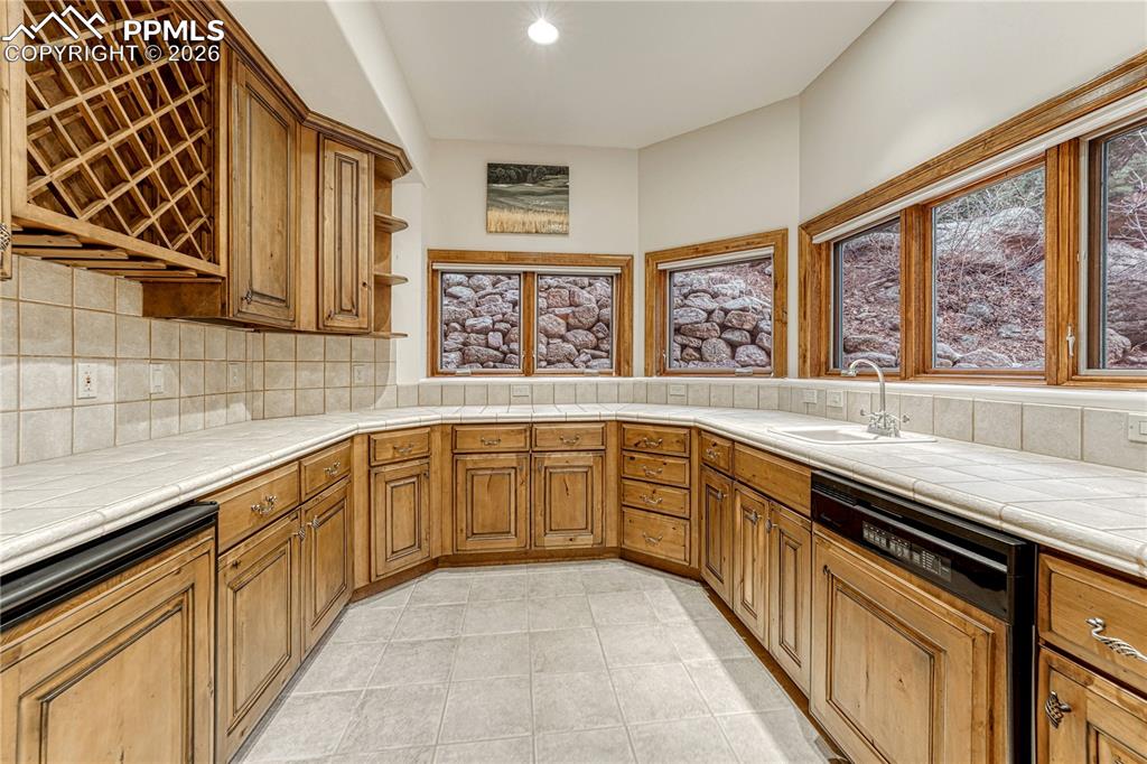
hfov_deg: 104.3
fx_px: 446
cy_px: 382
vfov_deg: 81.2
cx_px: 574
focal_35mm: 14
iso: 800
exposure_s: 1/125
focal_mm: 14
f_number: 8
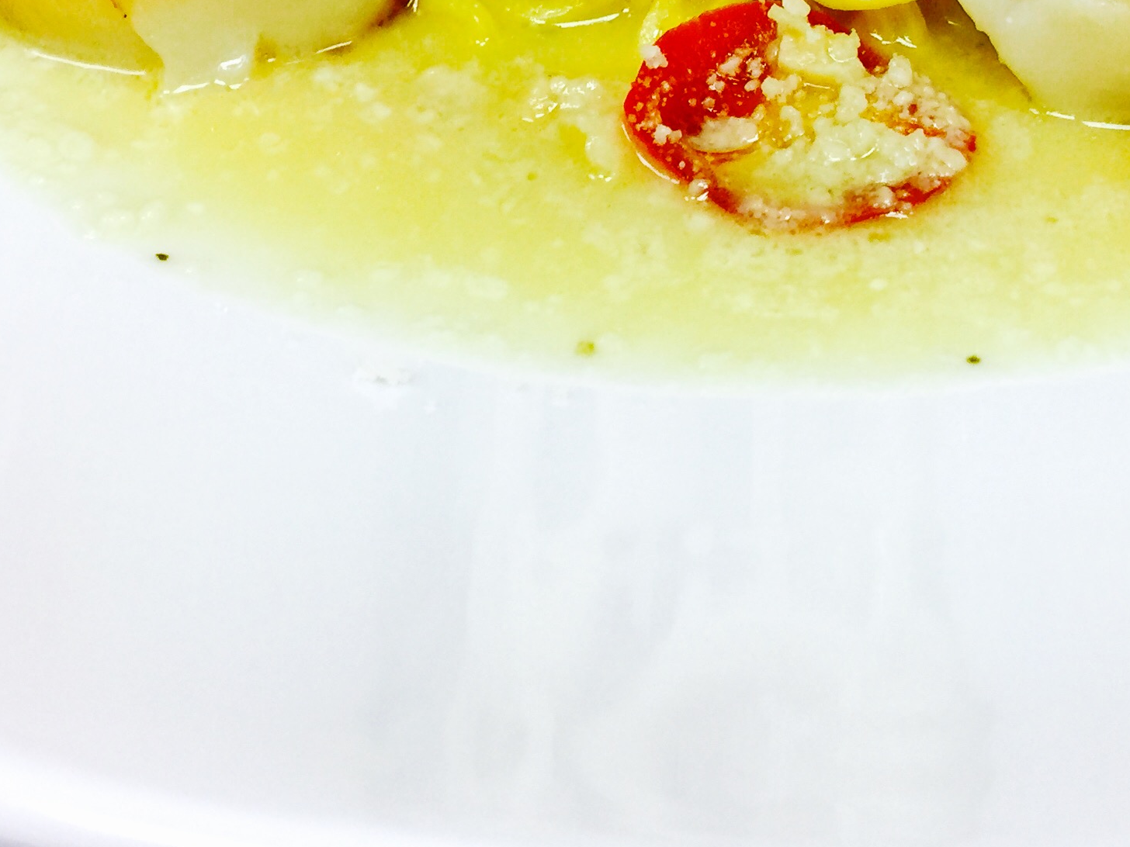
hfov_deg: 29.7
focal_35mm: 65
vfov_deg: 21.6
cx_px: 730
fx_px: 2122
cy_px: -47
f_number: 2.2
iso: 32
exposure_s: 1/40
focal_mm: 4.15
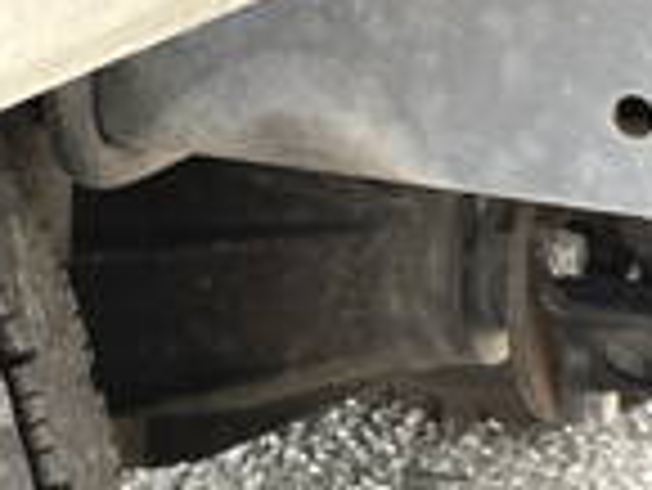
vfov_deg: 12.5
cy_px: -157
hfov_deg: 17.0
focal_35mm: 115
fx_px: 2168
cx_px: 535
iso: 125
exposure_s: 1/102
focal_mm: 4.2
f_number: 1.6
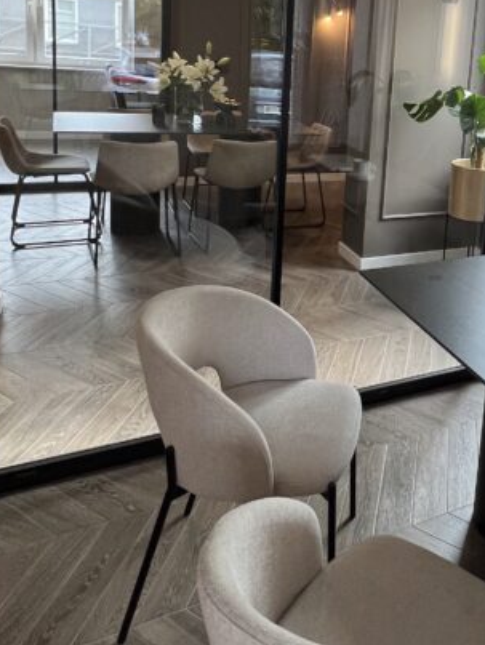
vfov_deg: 52.8
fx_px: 616
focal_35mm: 33
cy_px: 160
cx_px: 495
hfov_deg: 37.9
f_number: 1.8
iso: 125
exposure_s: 1/148
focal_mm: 1.57
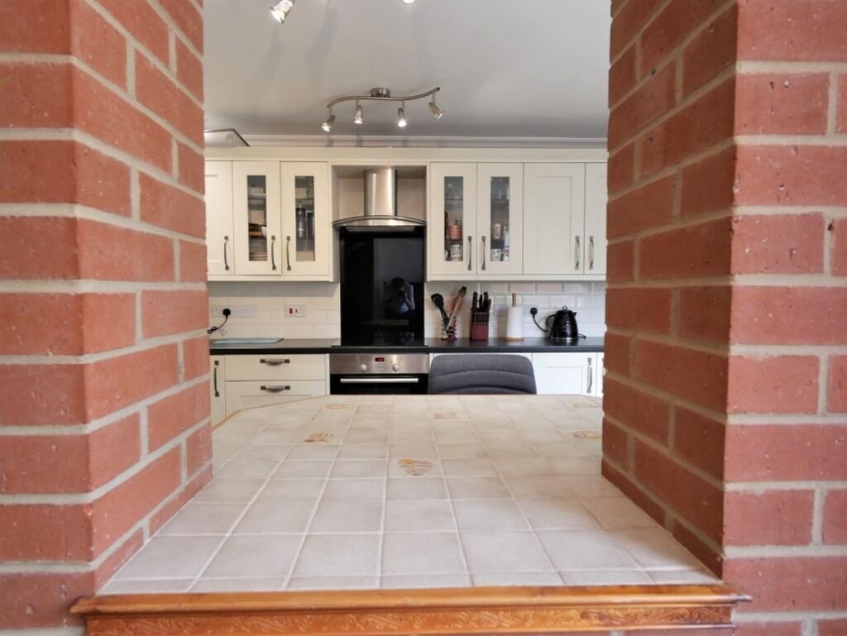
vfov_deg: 66.0
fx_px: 490
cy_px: 318
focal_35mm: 20
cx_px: 424
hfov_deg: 81.7
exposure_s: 1/60
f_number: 4
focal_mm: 10
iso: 640
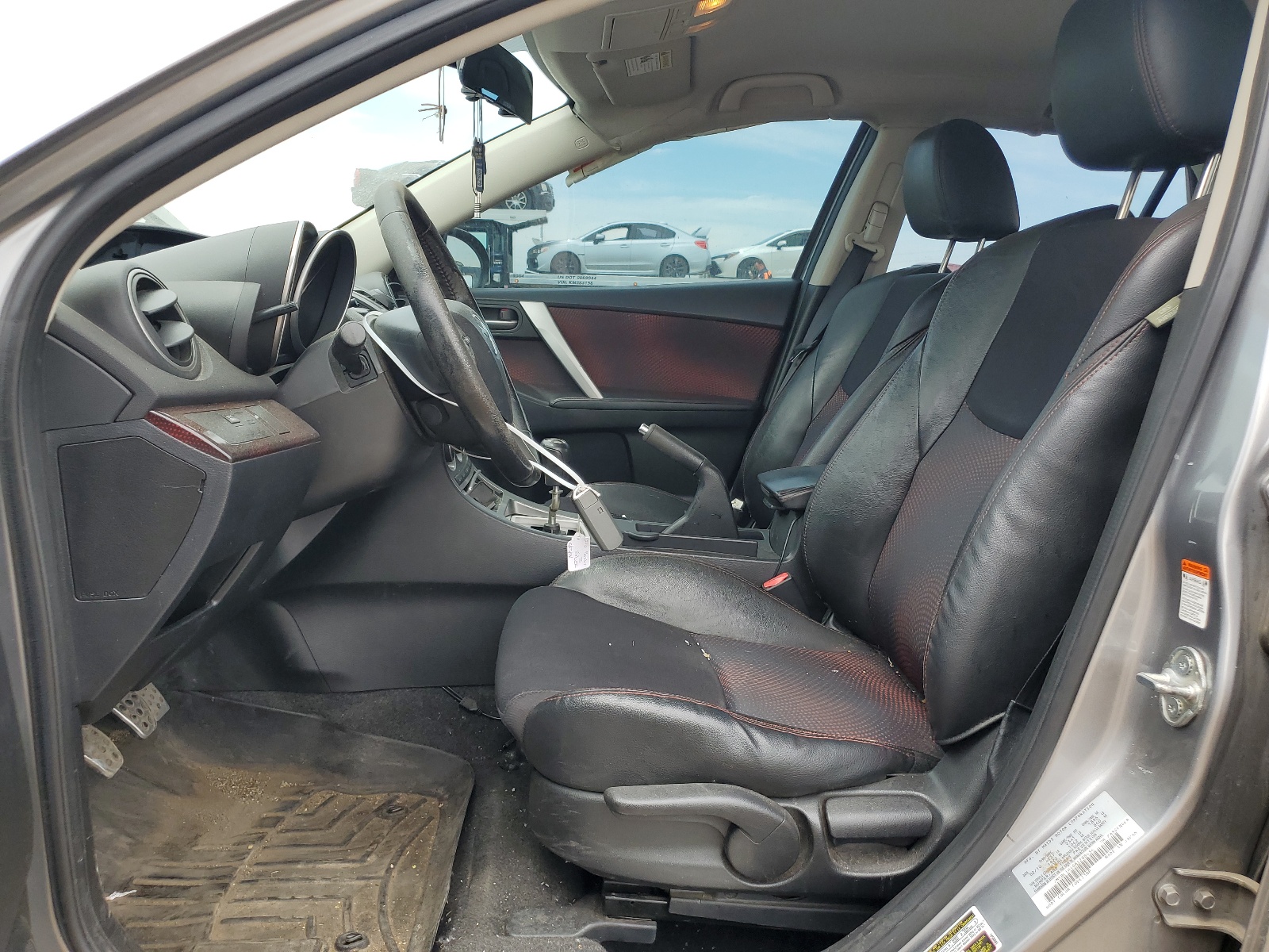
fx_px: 953
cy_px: 476
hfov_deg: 67.3
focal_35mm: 26
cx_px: 634
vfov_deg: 53.1
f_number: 1.5
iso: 50
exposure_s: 1/588
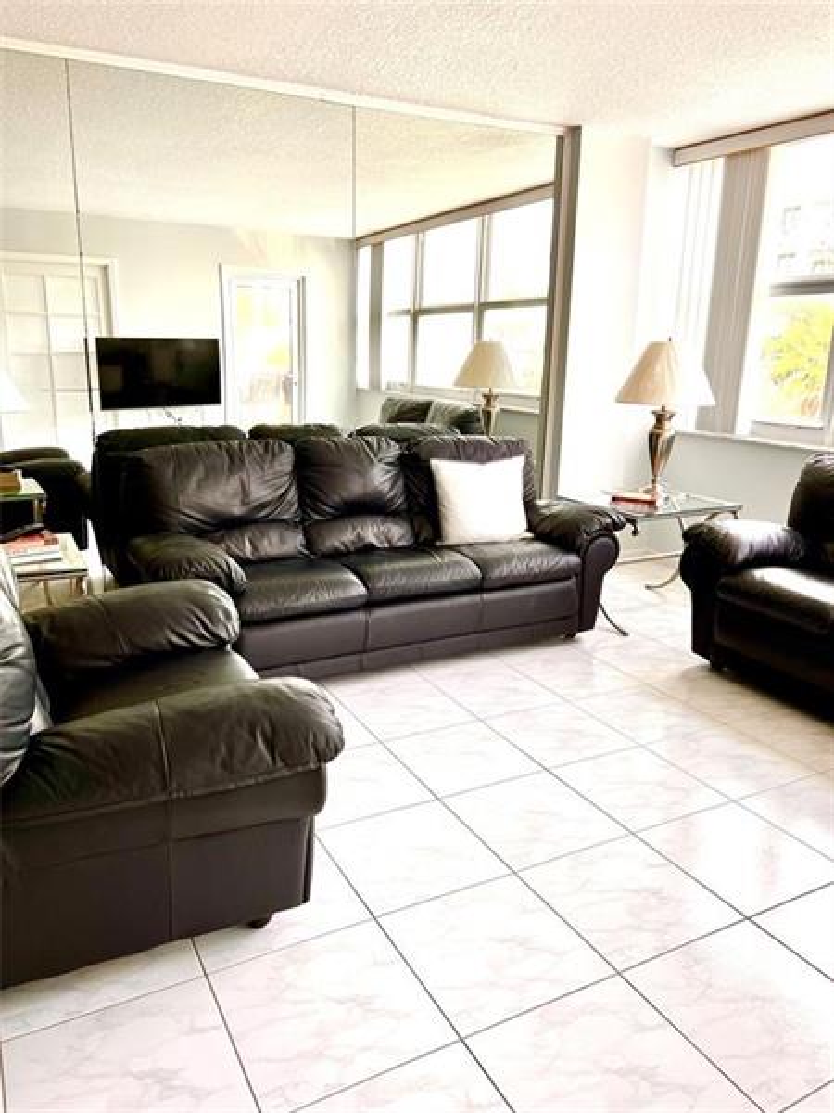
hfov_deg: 53.1
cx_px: 417
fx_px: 835
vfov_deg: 67.3
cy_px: 556
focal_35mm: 26
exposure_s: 1/278
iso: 40
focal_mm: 5.7
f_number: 1.5
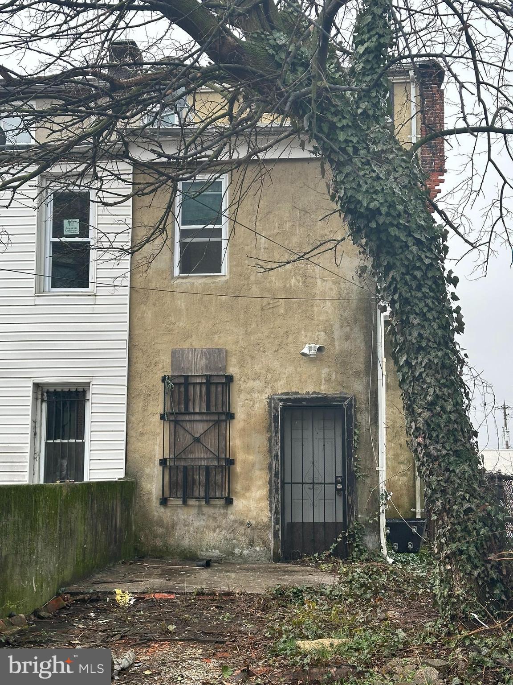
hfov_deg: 30.3
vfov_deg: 39.7
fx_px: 948
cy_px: 342
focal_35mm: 48
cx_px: 256
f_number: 1.78
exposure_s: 1/376
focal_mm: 6.86
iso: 64
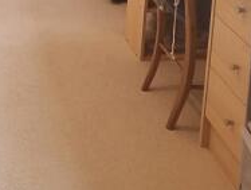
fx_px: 516
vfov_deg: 16.3
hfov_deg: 24.8
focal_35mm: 71
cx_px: -47
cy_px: -183
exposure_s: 1/50
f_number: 2.2
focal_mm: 2.2
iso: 125
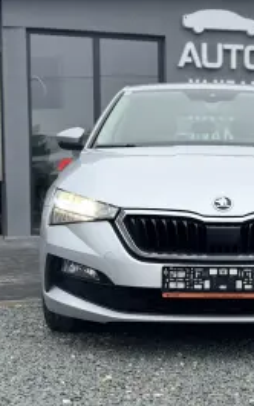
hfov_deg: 18.6
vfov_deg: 29.8
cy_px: 202
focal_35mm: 69
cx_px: 222
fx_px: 763
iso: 80
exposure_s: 1/250
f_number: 1.78
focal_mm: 6.76
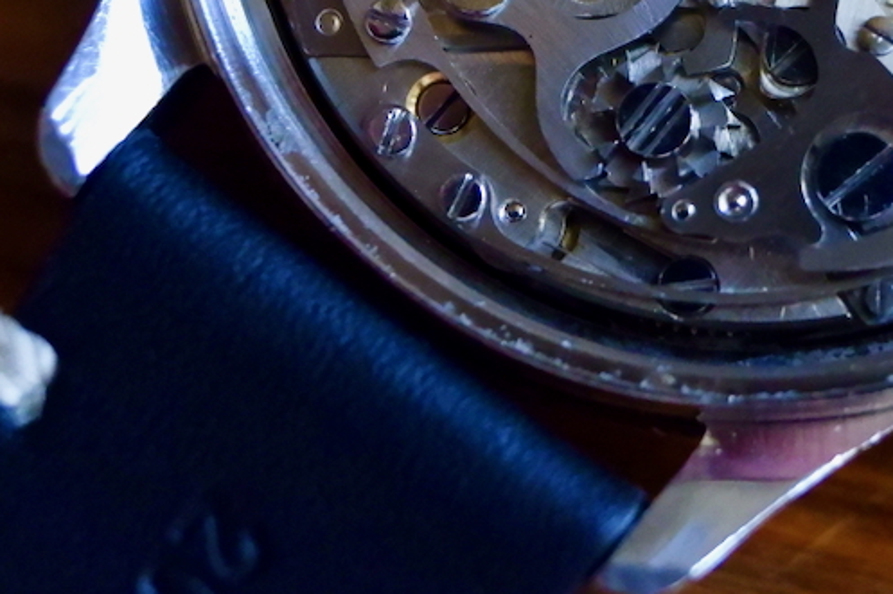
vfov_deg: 8.9
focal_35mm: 153
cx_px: 677
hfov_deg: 13.4
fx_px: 3794
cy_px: -109
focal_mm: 37.4
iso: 6400
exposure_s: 1/1000
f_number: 3.6
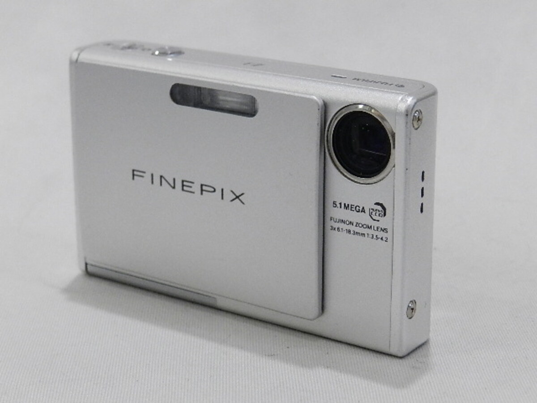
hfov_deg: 23.3
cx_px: 268
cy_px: 202
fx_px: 1303
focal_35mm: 84
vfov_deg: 17.6
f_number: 4.4
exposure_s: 1/100
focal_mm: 14.9
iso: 800
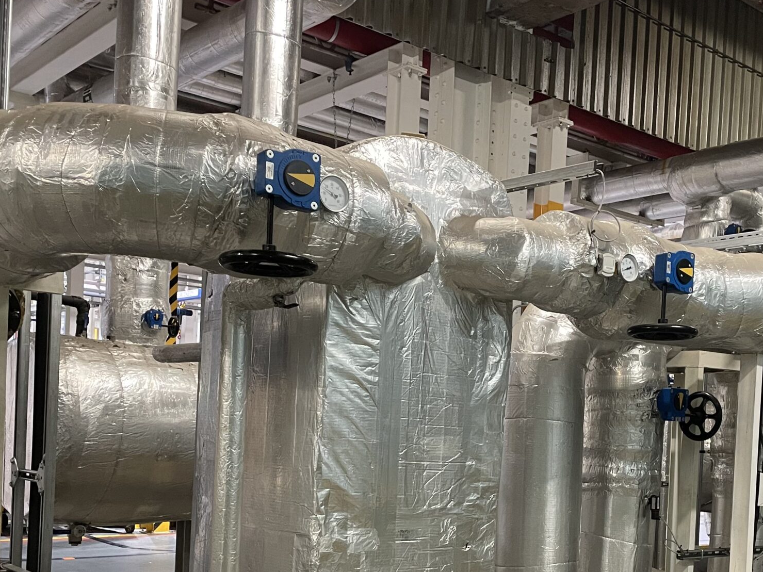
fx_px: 992
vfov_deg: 31.2
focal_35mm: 45
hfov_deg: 41.8
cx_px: 470
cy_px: 472
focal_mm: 4.2
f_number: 1.6
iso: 320
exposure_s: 1/50
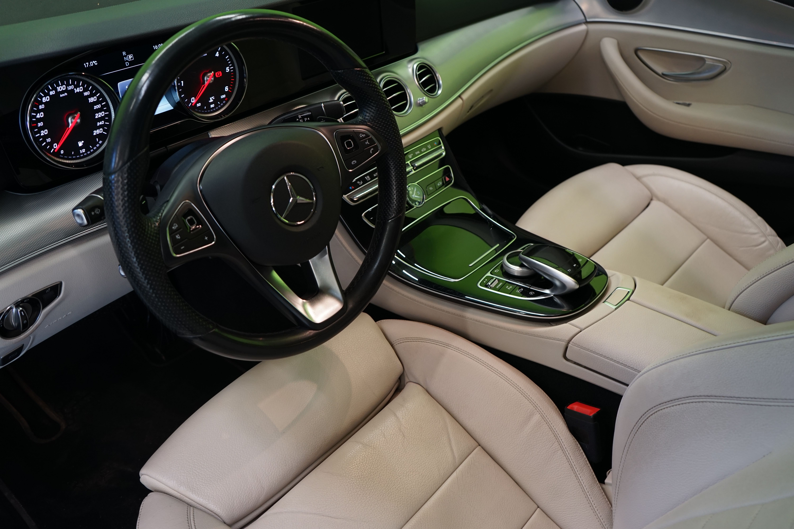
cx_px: 397
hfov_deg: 61.9
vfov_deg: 43.6
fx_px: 662
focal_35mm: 30
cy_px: 264
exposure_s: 1/30
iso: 640
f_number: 5
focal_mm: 30
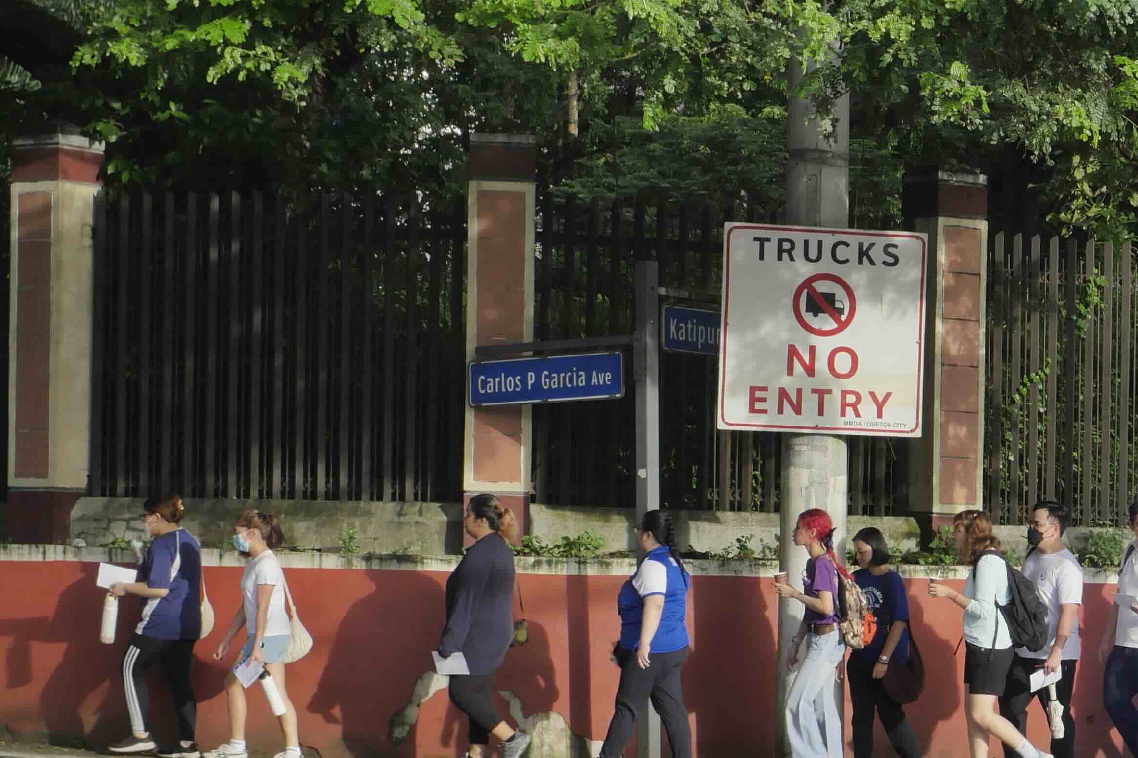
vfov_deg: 10.9
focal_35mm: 125
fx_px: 3951
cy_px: 660
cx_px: 1265
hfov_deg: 15.9
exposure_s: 1/125
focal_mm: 27
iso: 200
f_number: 8
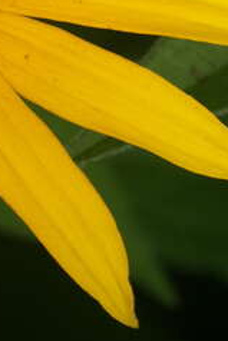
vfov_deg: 3.6
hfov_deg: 2.4
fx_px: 5502
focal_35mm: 580
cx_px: -99
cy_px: 27
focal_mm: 50.48
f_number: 3.5
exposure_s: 1/500
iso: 100
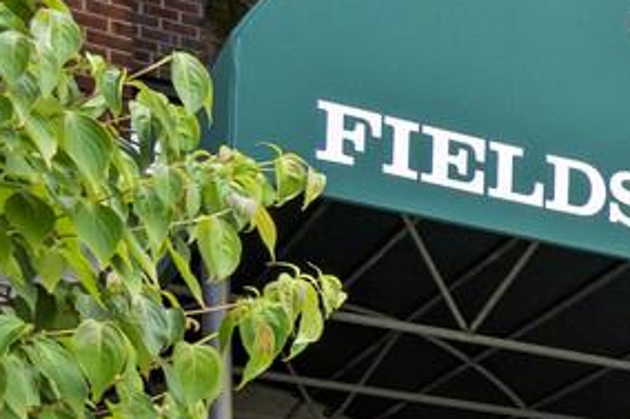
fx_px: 1661
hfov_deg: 13.7
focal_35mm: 95
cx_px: 1598
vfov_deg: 12.9
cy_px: 780
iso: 200
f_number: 8
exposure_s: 1/60
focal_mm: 12
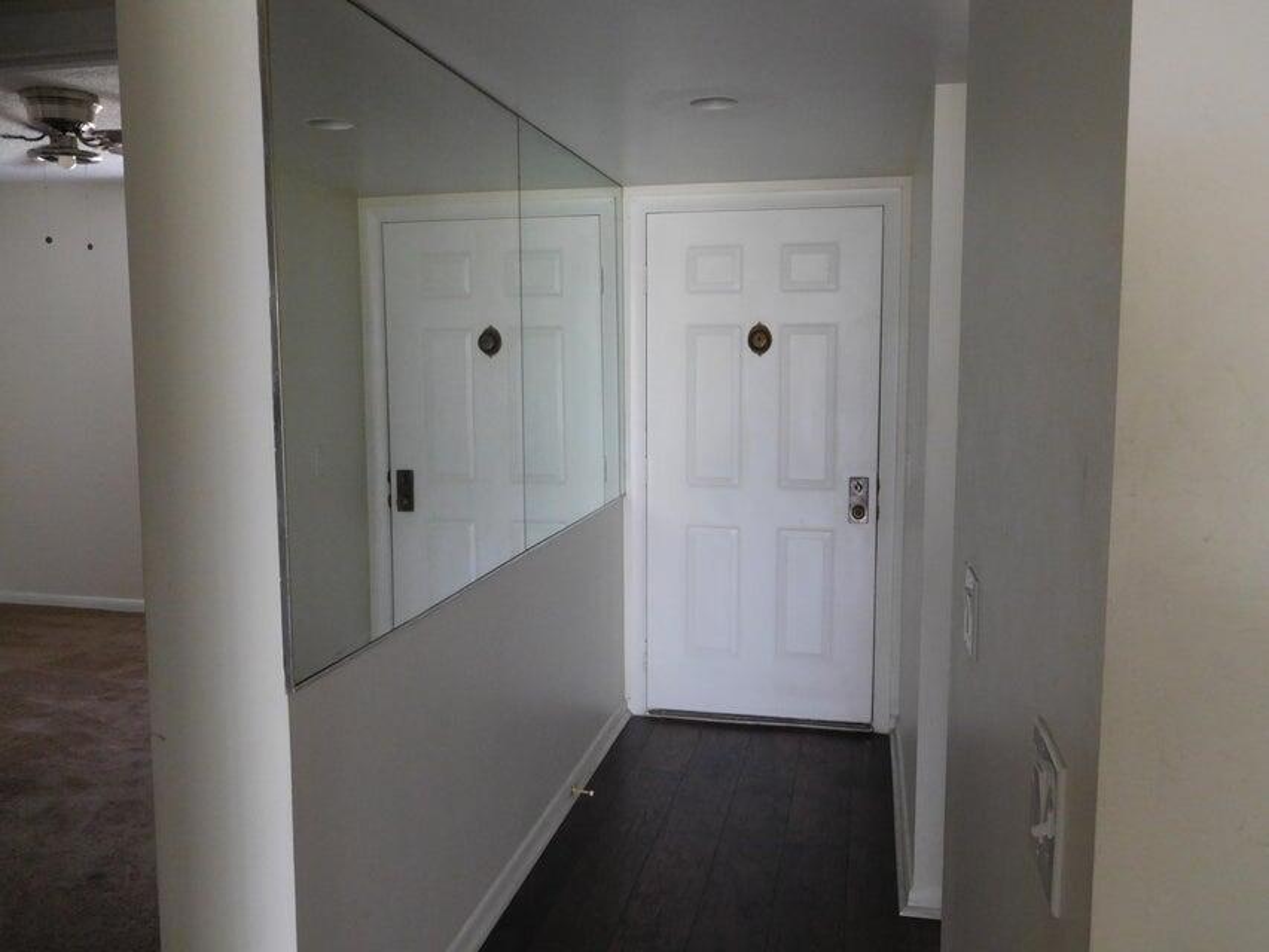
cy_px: 476
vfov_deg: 49.8
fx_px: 1027
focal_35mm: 28
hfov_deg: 63.4
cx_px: 634
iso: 400
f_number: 3.5
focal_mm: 5
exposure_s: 1/30
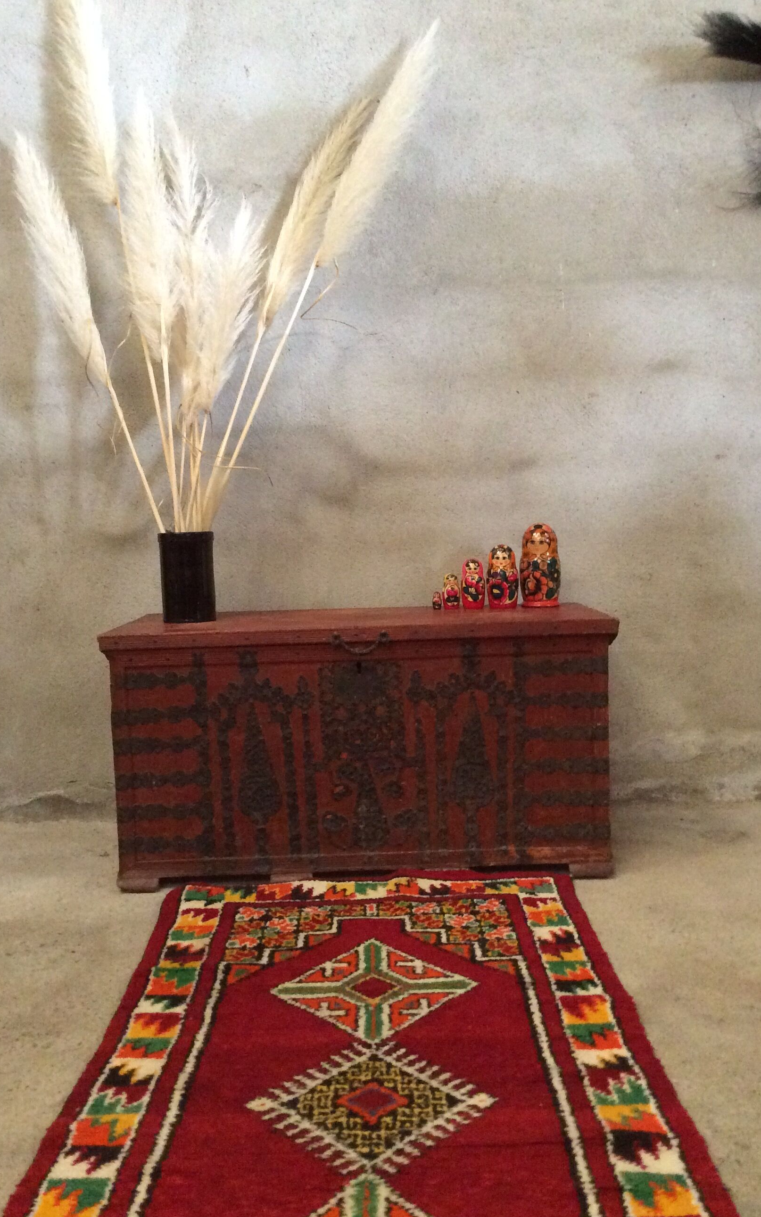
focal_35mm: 34
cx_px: 399
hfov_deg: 37.3
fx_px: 1128
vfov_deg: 56.7
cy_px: 609
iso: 400
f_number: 2.4
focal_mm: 3.3
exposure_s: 1/17
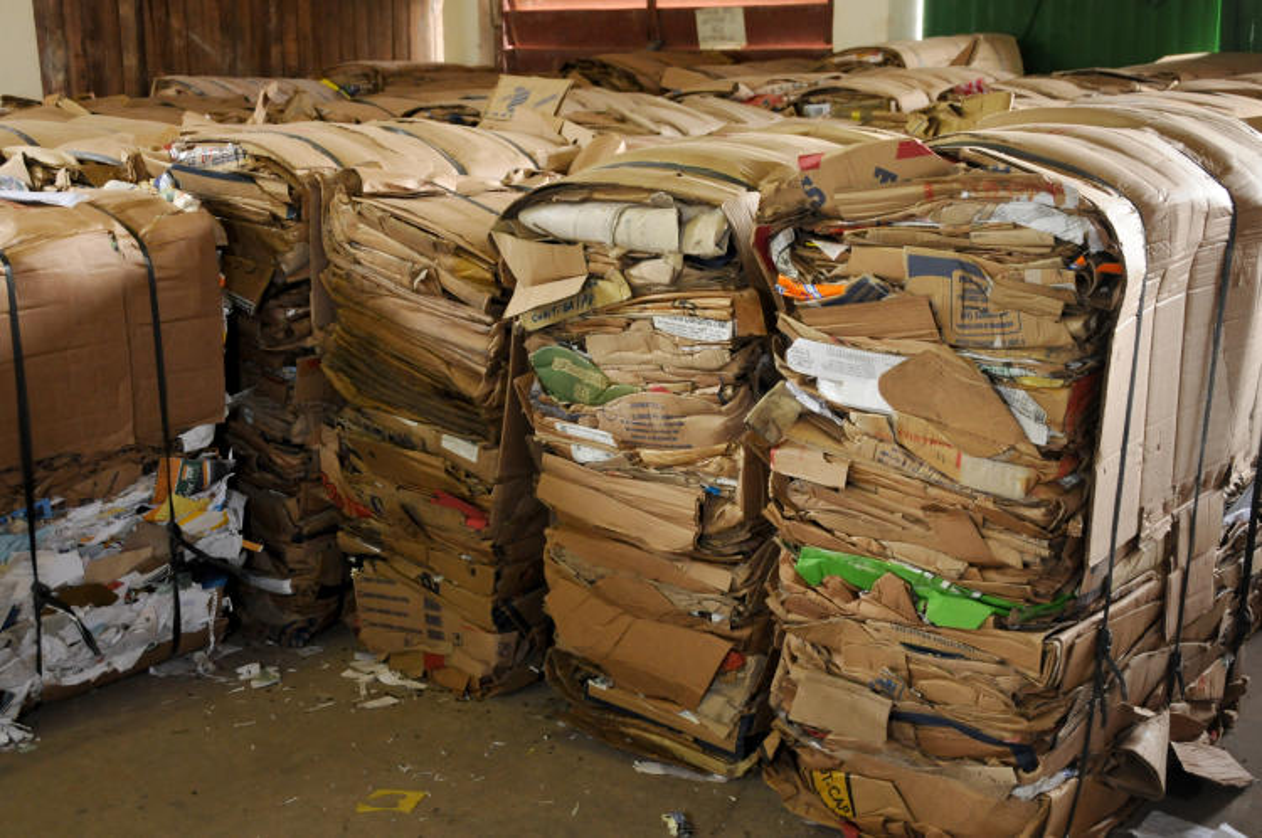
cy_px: 419
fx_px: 1680
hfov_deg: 41.2
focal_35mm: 48
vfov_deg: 28.0
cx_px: 631
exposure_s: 1/13
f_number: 7.1
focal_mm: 32
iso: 1000
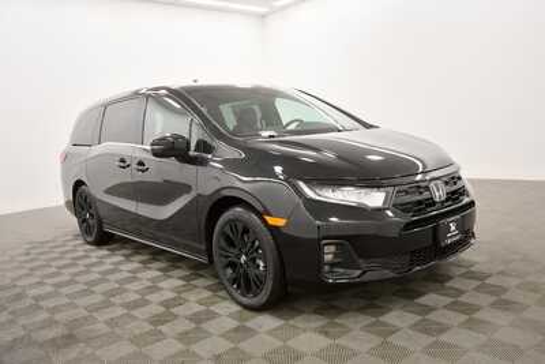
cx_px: 272
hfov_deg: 67.4
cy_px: 182
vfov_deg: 48.0
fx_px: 409
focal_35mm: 27
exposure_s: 1/125
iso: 1250
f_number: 5.3
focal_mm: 18
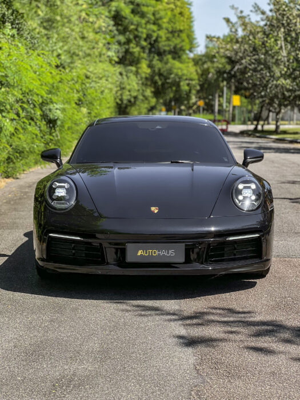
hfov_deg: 19.1
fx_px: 890
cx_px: 150
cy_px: 200
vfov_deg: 25.3
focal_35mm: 77
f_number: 2.8
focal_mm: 9
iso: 32
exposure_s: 1/336
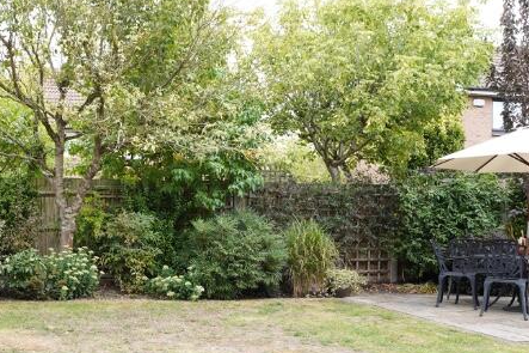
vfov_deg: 35.5
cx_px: 111
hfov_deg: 49.1
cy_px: 242
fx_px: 543
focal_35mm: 37
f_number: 4
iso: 100
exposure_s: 1/60
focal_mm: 16
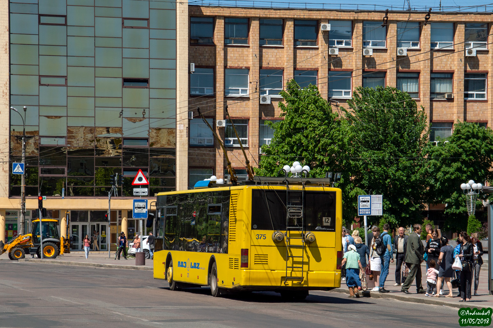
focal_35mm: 112
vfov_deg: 12.2
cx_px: 246
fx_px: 1539
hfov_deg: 18.2
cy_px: 164
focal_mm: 75
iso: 100
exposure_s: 1/800
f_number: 10
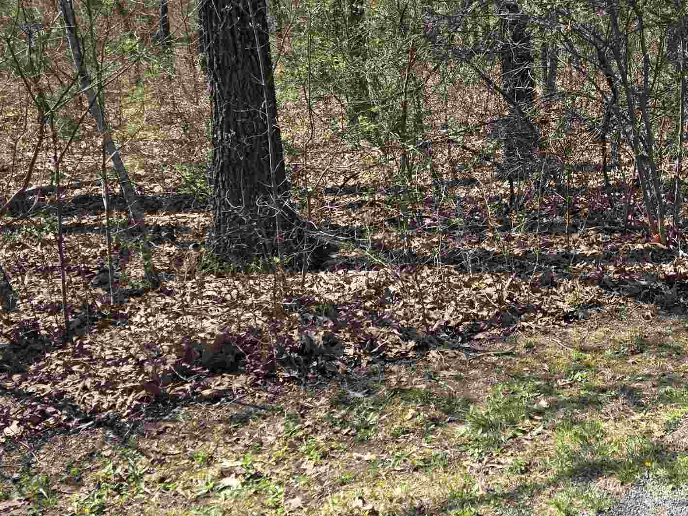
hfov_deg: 35.1
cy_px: 140
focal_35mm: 50
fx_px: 994
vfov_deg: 28.7
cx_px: 666
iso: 80
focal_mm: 6.3
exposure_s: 1/1659
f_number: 1.7
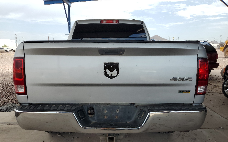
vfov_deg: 44.4
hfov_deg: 66.5
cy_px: 82
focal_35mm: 28
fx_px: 174
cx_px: 112
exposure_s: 1/1667
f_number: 1.5
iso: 50
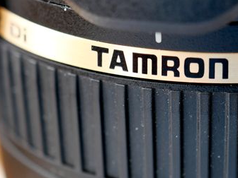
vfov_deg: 13.8
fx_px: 736
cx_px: 205
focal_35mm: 107
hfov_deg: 18.1
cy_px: 67
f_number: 3.5
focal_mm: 30
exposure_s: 1/5
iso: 200
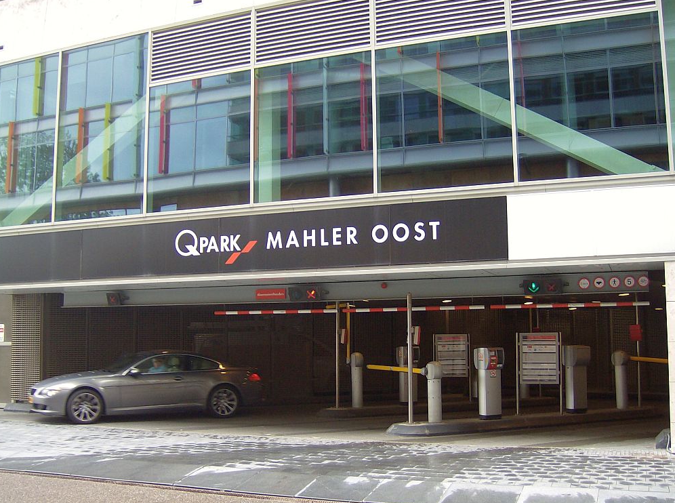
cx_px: 339
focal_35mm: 37
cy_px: 257
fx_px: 720
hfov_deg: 50.2
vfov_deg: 38.5
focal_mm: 6
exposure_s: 1/70
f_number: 2.8
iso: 100
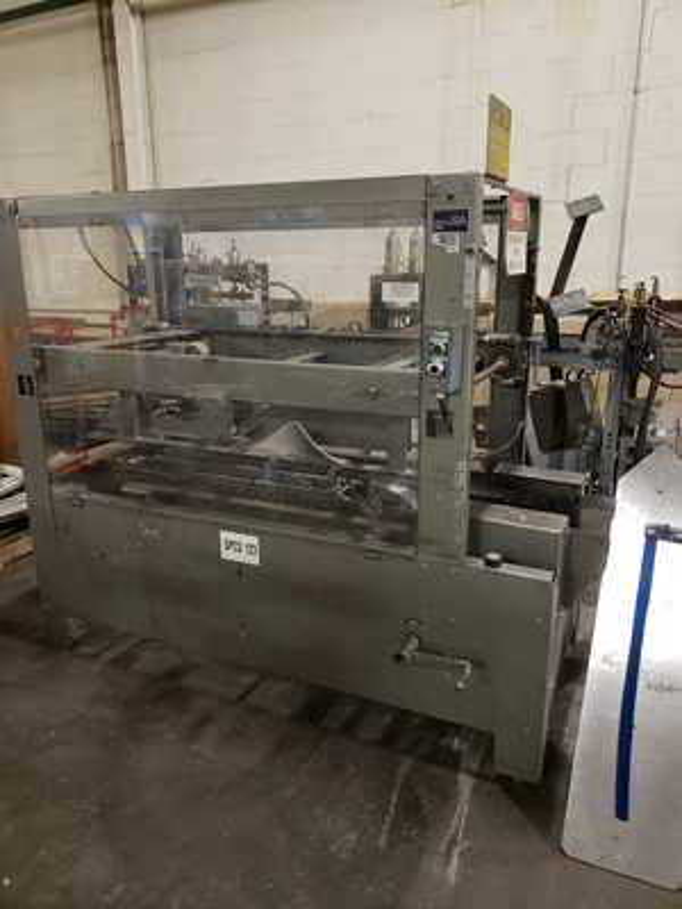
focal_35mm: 26
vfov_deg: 67.3
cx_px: 341
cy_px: 454
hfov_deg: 53.1
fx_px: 683
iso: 250
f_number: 1.5
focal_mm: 4.3
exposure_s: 1/11
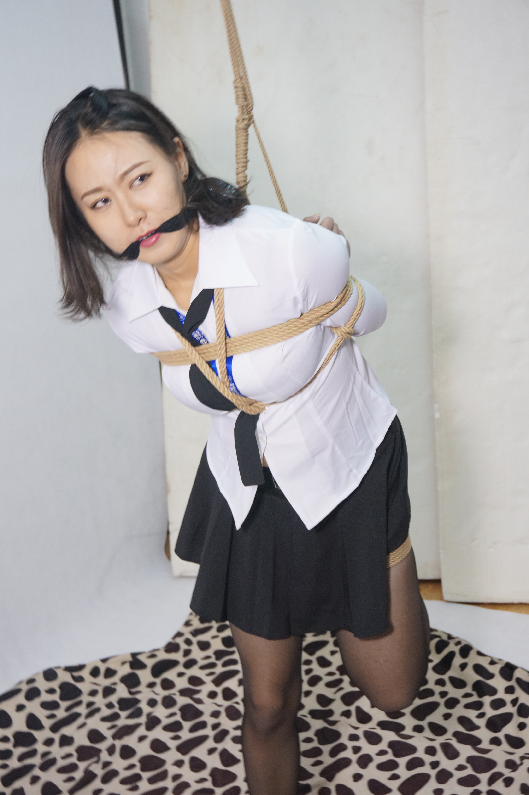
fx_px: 994
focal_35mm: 45
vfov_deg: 43.6
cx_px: 264
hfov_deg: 29.8
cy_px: 398
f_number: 5
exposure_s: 1/60
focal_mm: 30
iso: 800
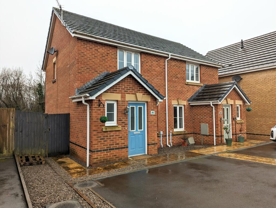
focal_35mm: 24
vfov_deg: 56.9
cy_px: 104
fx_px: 192
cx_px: 138
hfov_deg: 71.5
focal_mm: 6.81
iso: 43
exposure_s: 1/474
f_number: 1.85
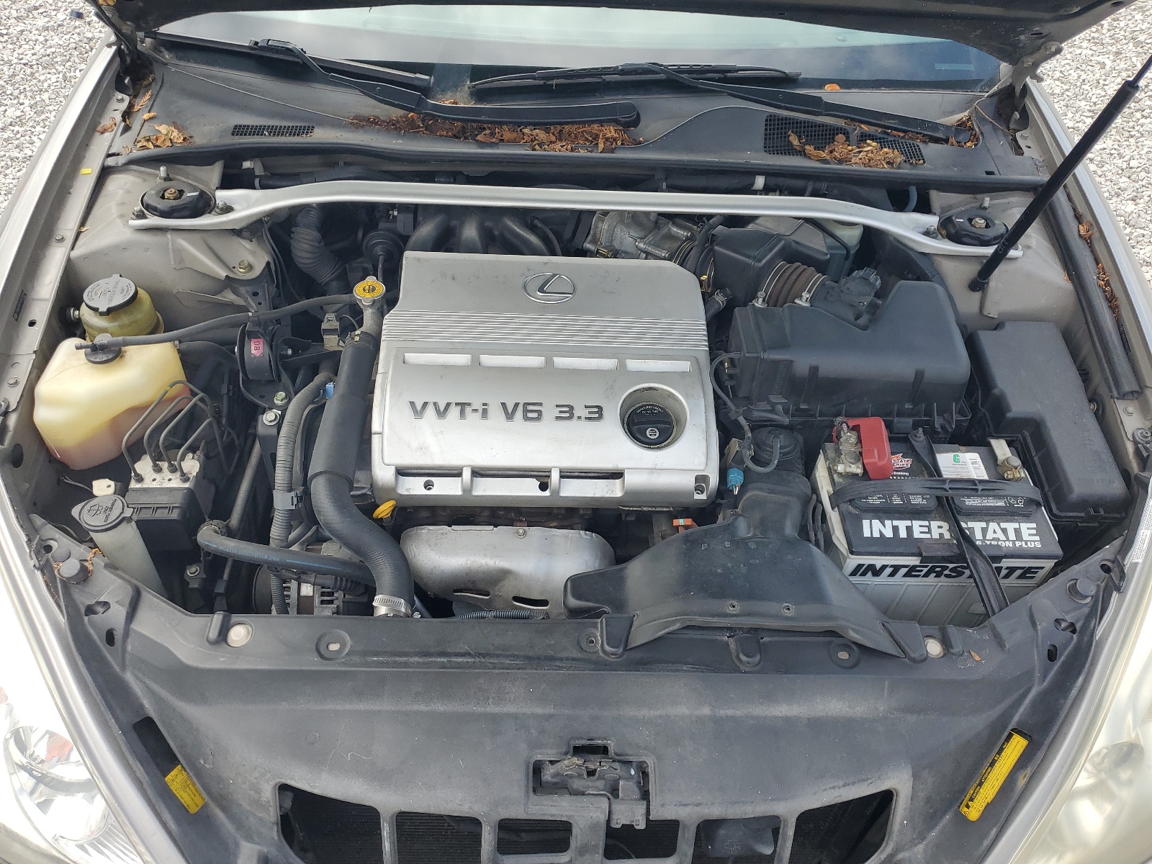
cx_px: 576
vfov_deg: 53.1
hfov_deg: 67.3
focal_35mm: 26
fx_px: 865
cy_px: 432
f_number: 1.5
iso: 50
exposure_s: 1/909
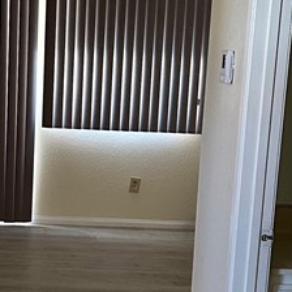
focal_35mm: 97
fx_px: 926
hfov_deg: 17.9
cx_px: 132
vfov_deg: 17.8
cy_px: 231
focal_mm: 6.86
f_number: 1.78
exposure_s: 1/60
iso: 320
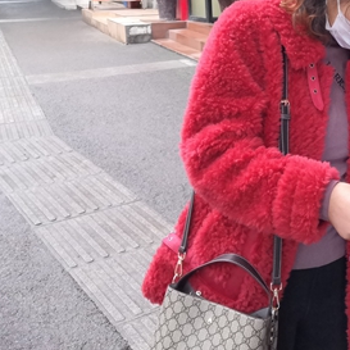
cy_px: 105
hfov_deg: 28.3
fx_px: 641
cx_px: 365
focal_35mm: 56
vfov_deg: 30.2
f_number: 1.8
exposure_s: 1/100
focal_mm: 3.95
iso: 250
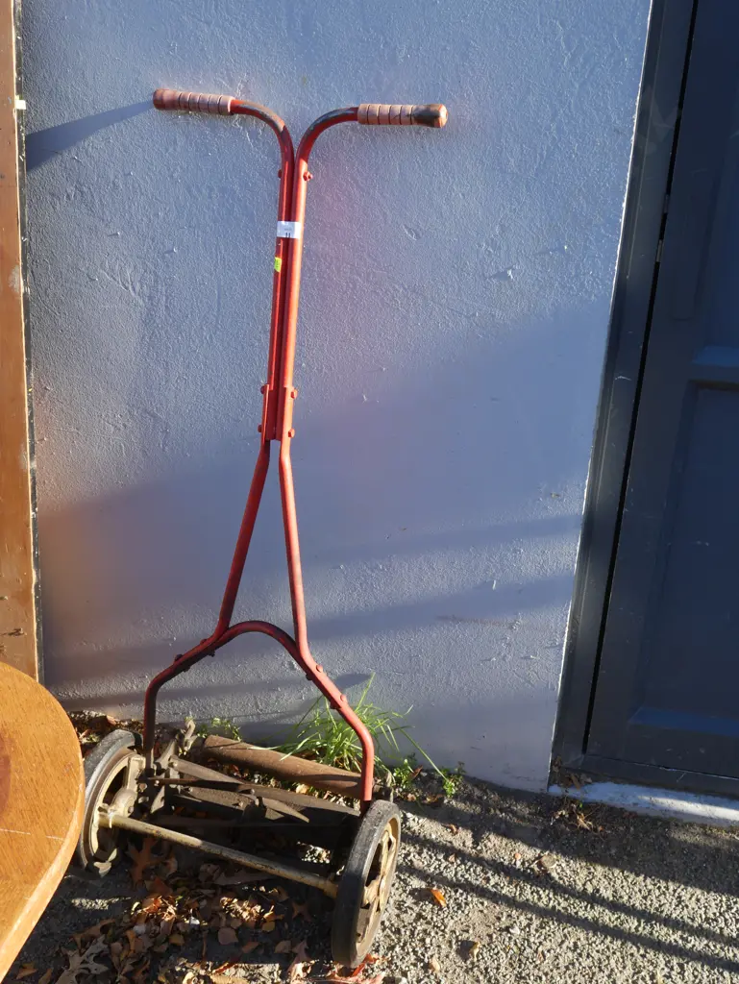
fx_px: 967
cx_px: 370
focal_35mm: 34
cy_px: 492
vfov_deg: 53.9
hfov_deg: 41.8
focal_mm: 17
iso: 200
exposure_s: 1/200
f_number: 5.6
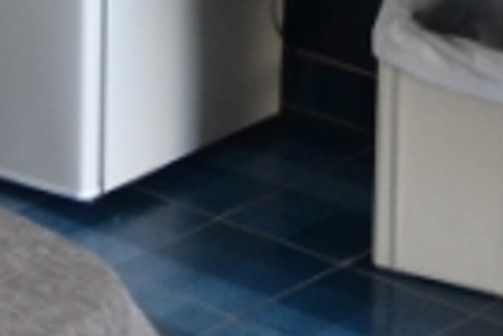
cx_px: 169
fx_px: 2851
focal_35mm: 204
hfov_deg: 10.1
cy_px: -182
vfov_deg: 6.6
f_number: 4
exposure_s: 1/60
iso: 400
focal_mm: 18
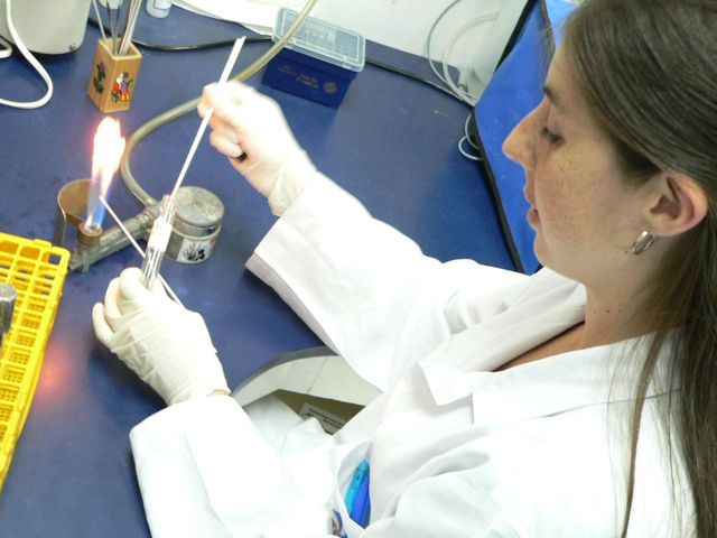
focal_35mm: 48
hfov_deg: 39.7
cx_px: 358
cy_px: 269
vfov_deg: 30.3
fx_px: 994
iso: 200
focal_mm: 8
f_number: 2.8
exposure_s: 1/5
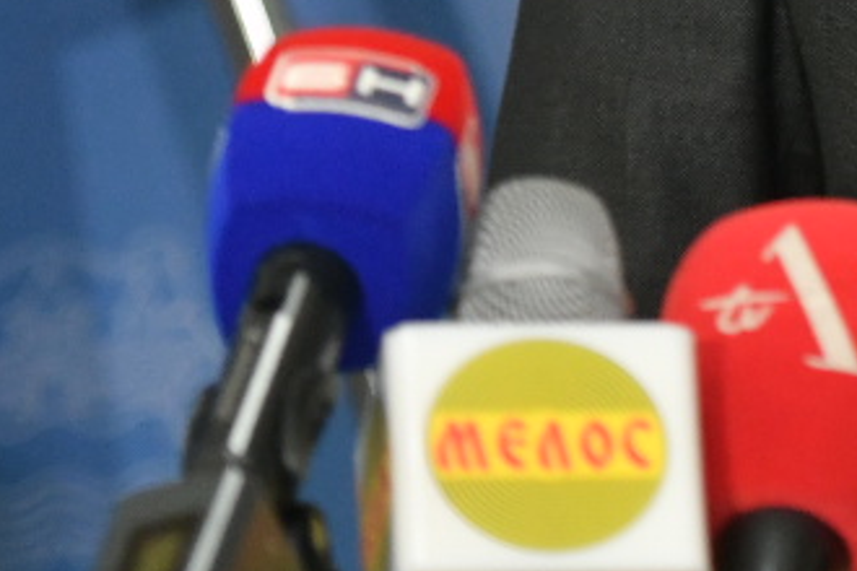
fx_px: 12854
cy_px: -485
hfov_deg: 3.8
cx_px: 1257
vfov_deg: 2.5
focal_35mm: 540
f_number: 2.8
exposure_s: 1/200
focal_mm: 110
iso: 2000
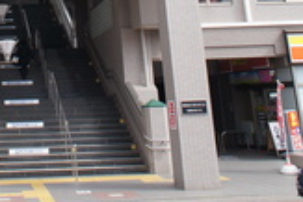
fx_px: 792
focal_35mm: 94
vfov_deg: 13.5
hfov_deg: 21.1
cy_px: -127
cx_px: 13
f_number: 7.1
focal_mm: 16
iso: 200
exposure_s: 1/200
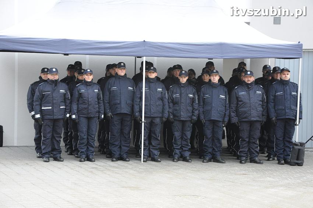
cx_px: 156
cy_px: 104
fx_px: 912
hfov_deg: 19.5
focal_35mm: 105
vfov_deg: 13.0
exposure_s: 1/100
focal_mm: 70
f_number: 8
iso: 1600
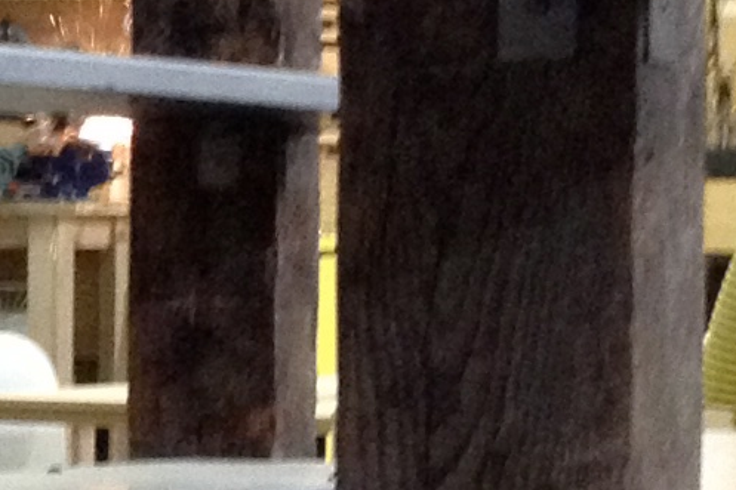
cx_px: -228
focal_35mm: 239
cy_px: 348
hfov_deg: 8.5
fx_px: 4884
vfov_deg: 5.7
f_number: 2.4
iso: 250
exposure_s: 1/20
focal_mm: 4.28
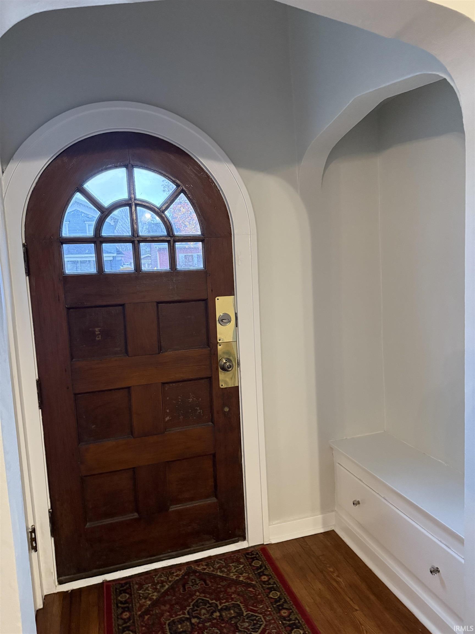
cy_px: 317
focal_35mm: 24
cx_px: 238
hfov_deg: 56.8
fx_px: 439
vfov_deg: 71.6
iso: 800
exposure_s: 1/60
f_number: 1.78
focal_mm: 6.76
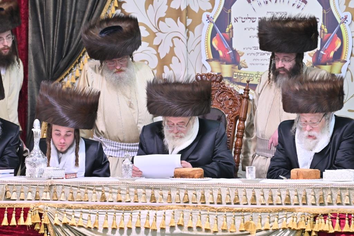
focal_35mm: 300
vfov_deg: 4.6
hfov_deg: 6.9
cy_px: 118
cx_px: 177
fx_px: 2949
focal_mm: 200
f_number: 4
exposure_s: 1/400
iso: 1000
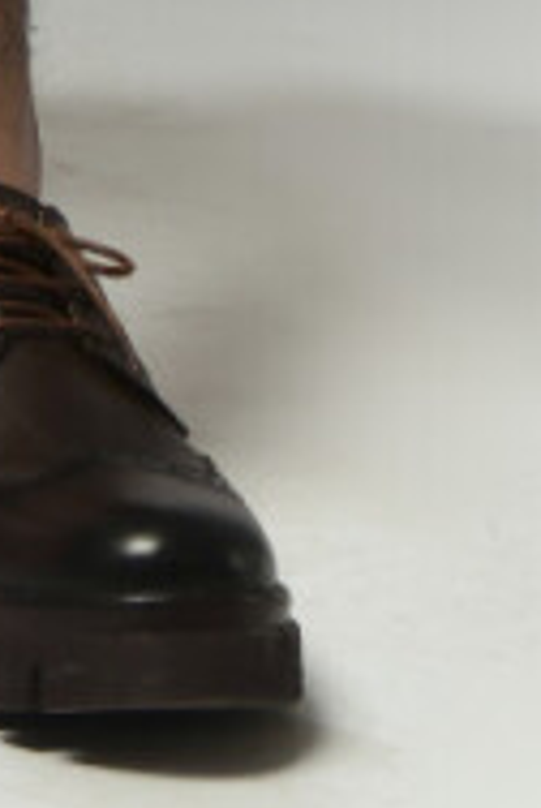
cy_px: -1212
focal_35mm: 242
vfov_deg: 7.8
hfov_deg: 5.5
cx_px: -751
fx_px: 5435
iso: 400
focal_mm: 38
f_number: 5.6
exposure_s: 1/125
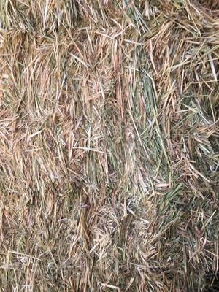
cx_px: 110
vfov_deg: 61.7
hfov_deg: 48.2
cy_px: 146
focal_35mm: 29
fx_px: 245
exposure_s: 1/212
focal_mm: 4.15
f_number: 2.2
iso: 25
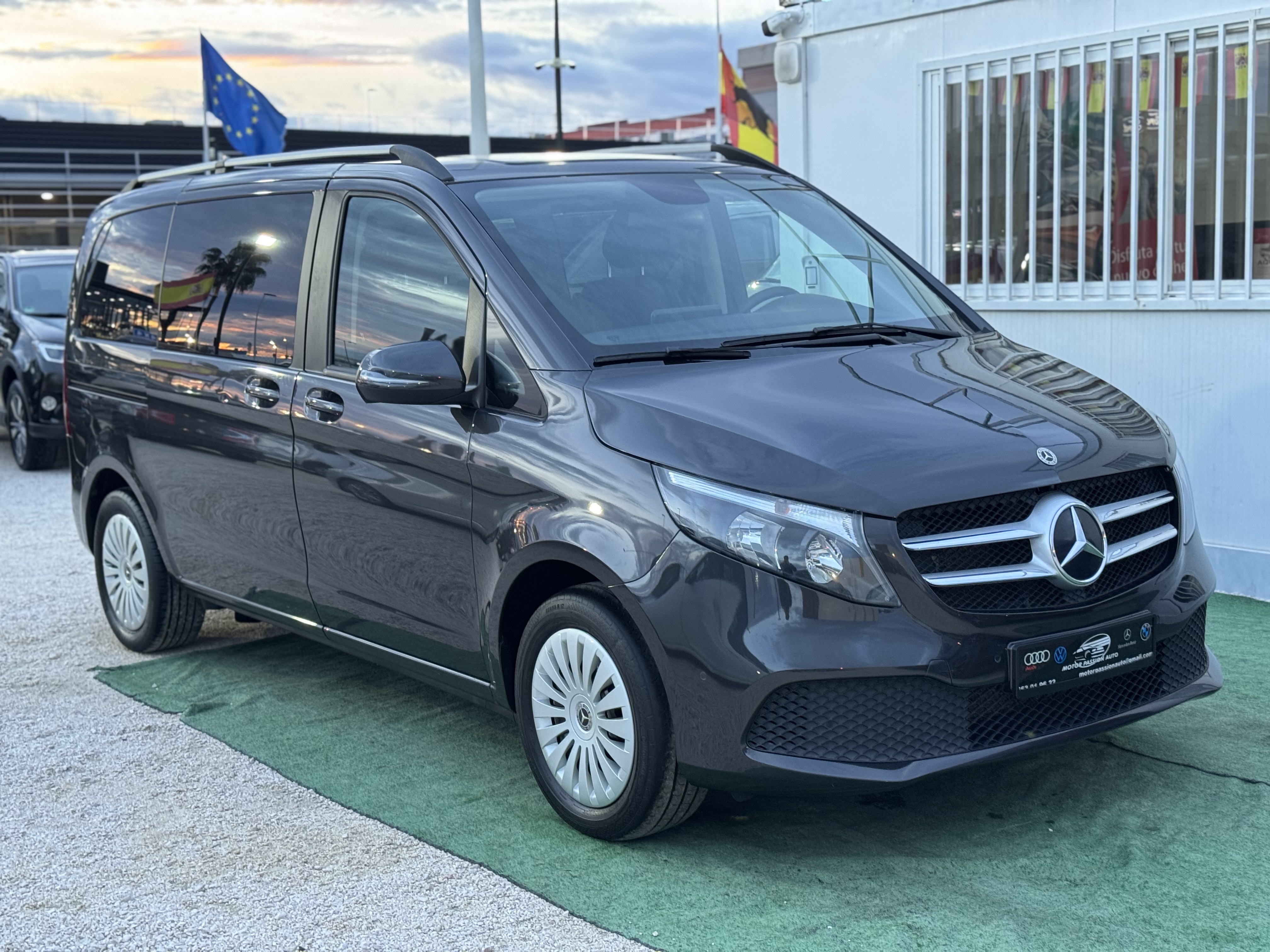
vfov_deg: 30.3
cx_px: 635
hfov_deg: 39.7
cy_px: 476
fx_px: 1761
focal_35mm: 48
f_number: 1.78
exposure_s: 1/33
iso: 250
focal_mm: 6.76
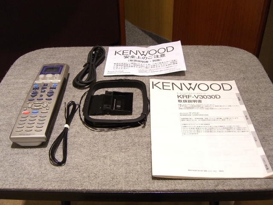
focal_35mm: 38
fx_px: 300
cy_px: 102
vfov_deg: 37.7
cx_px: 136
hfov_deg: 49.0
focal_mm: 7.9
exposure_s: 1/30
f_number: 2.8
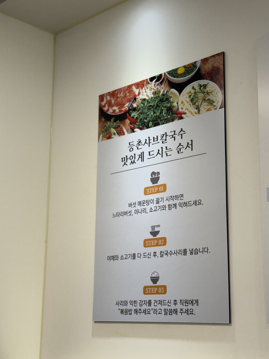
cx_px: 161
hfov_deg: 25.2
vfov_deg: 33.2
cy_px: 173
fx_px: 601
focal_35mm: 58
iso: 80
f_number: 1.78
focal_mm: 6.76
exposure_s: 1/60
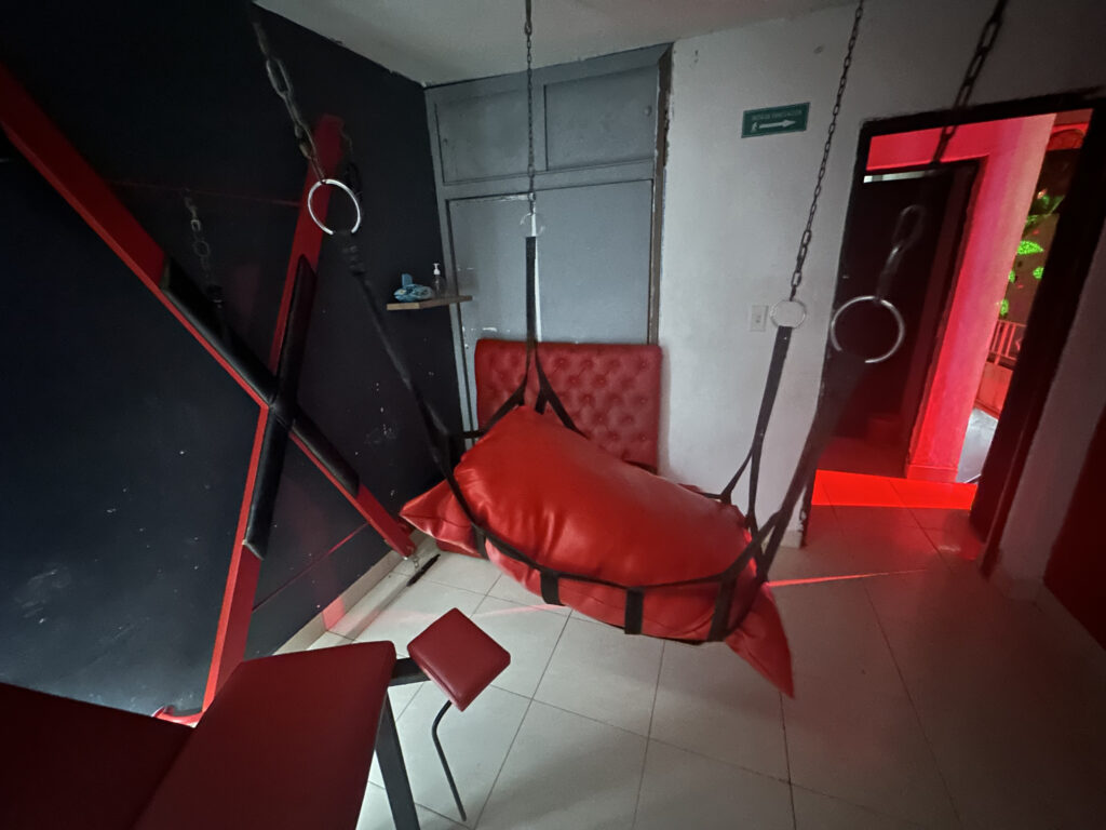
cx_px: 553
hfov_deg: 102.1
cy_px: 415
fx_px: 447
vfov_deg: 85.7
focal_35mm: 14
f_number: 2.2
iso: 2500
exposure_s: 1/8
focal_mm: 2.22
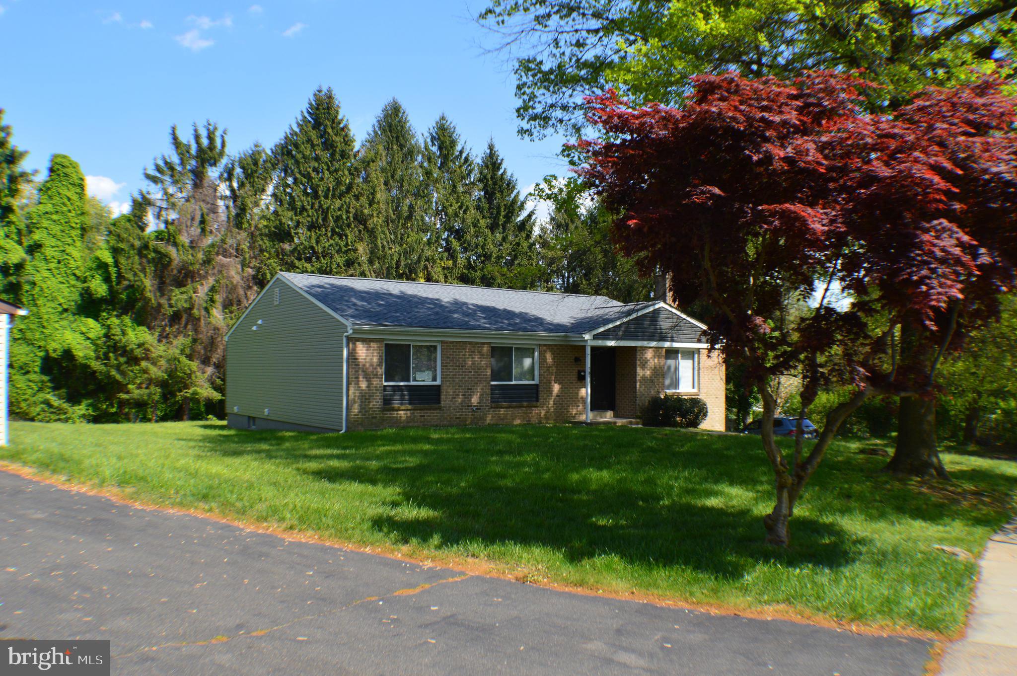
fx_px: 974
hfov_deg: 55.2
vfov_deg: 38.3
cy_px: 338
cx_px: 508
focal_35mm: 34
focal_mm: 23
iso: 400
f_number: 11
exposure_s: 1/320
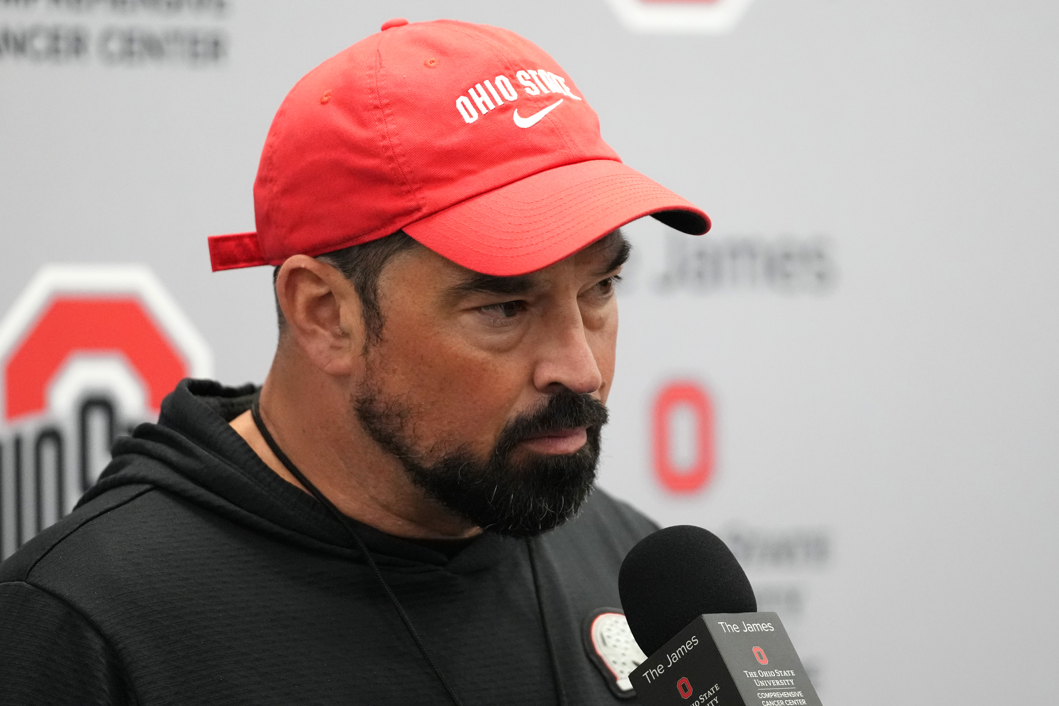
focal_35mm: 450
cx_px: 530
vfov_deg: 3.1
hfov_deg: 4.6
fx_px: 13236
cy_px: 353
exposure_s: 1/500
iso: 4000
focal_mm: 300
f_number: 2.8
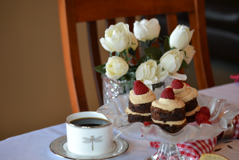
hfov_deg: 24.6
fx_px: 548
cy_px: 80
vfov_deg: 16.6
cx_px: 120
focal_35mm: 82
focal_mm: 55
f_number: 4.5
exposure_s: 1/80
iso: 400
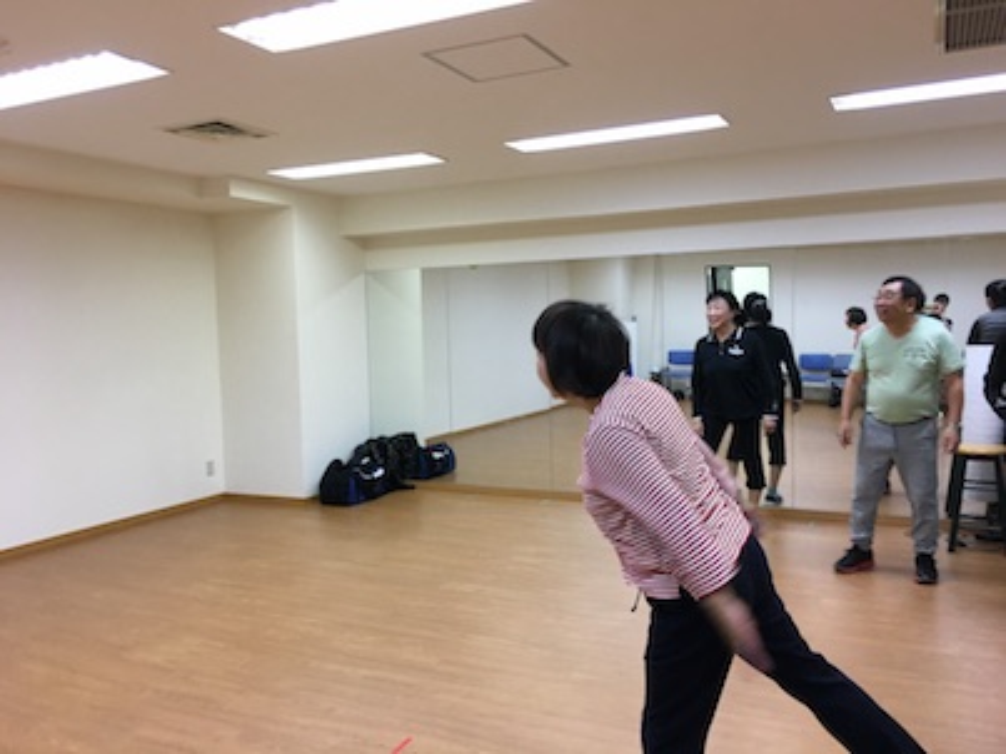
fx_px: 843
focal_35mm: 29
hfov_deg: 61.7
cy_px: 377
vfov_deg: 48.2
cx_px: 503
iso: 64
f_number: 2.2
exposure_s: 1/33
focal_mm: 4.15
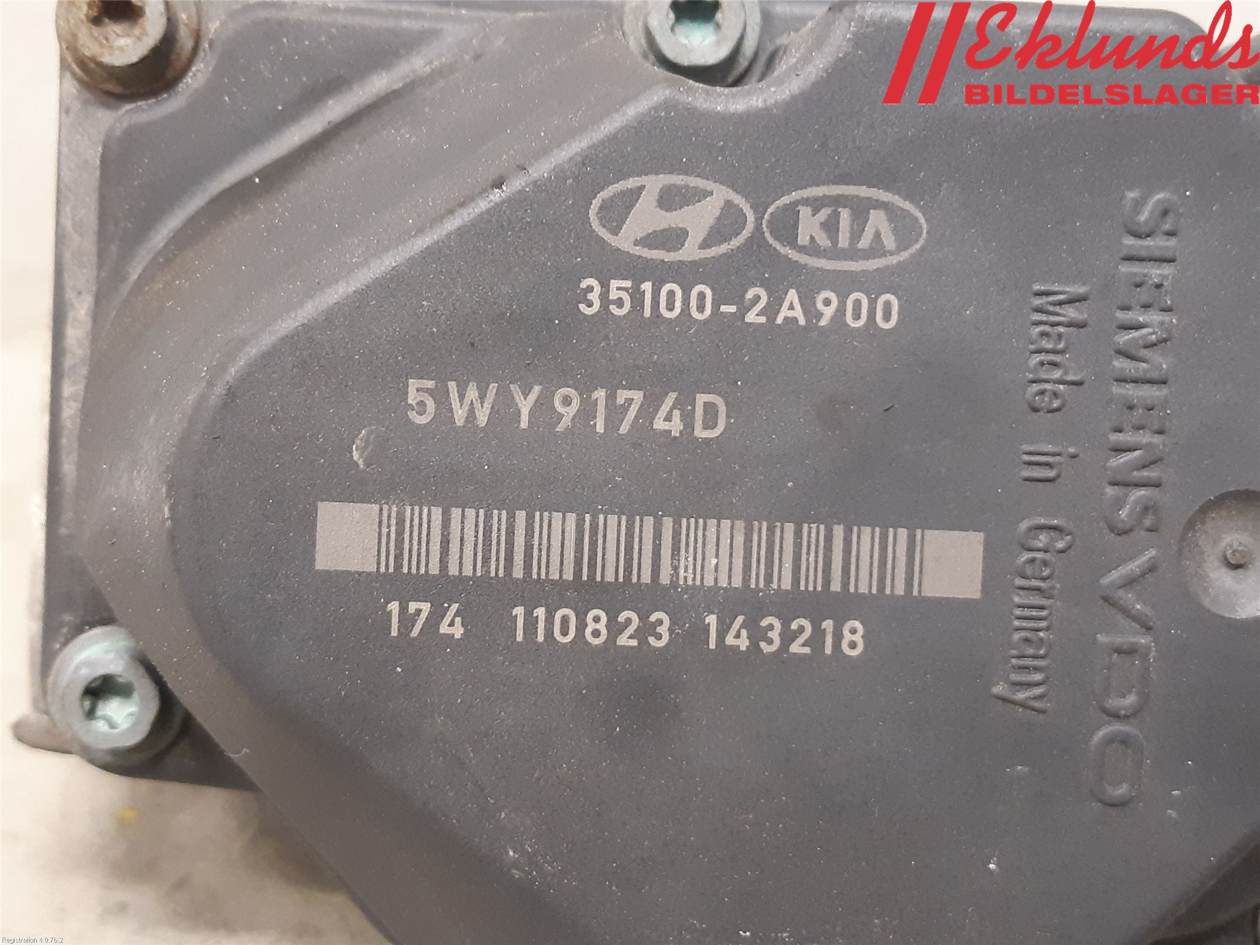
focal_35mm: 26
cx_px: 630
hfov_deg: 67.3
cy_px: 472
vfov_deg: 53.1
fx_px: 946
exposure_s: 1/25
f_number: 1.7
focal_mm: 3.93
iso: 320
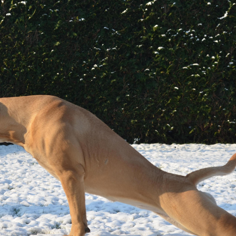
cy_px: 134
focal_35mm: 137
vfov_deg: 12.8
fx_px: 1055
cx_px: 117
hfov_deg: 12.8
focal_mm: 55
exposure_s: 1/125
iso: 100
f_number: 9
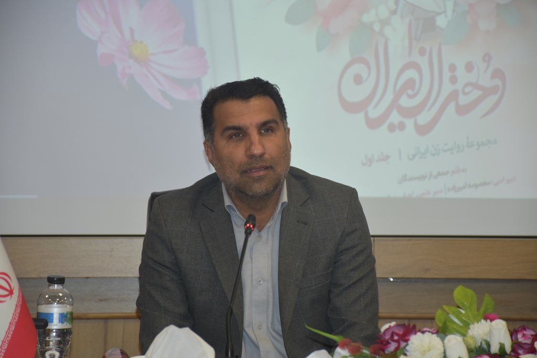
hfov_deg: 11.8
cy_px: 179
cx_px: 268
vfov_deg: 7.9
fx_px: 2596
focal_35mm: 174
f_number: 5.6
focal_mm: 116
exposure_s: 1/60
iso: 500
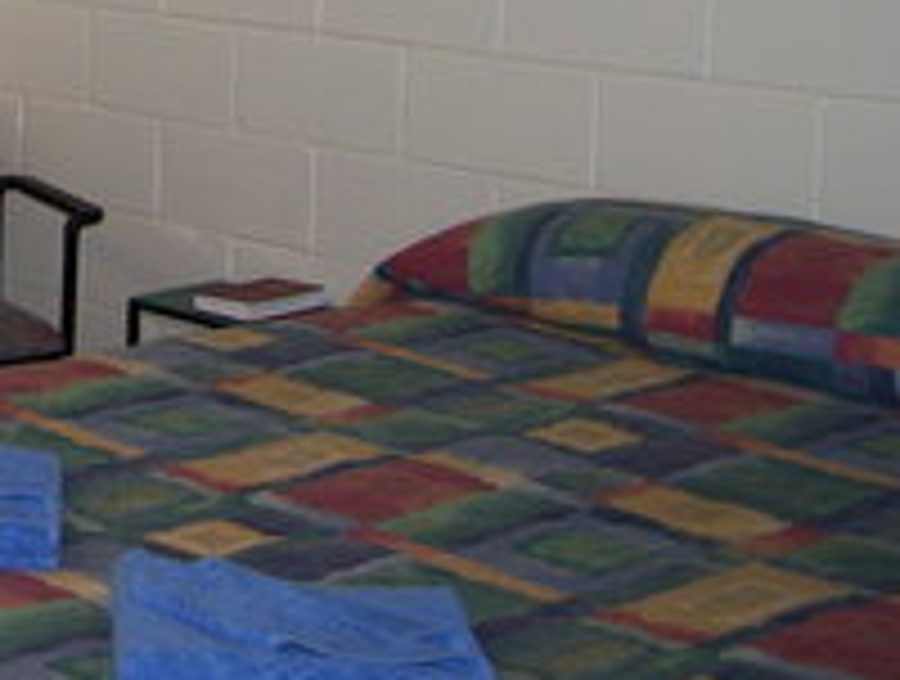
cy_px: -7
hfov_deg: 20.3
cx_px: -144
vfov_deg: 16.0
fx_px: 2372
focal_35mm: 91
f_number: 2.8
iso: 160
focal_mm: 6.3
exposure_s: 1/60
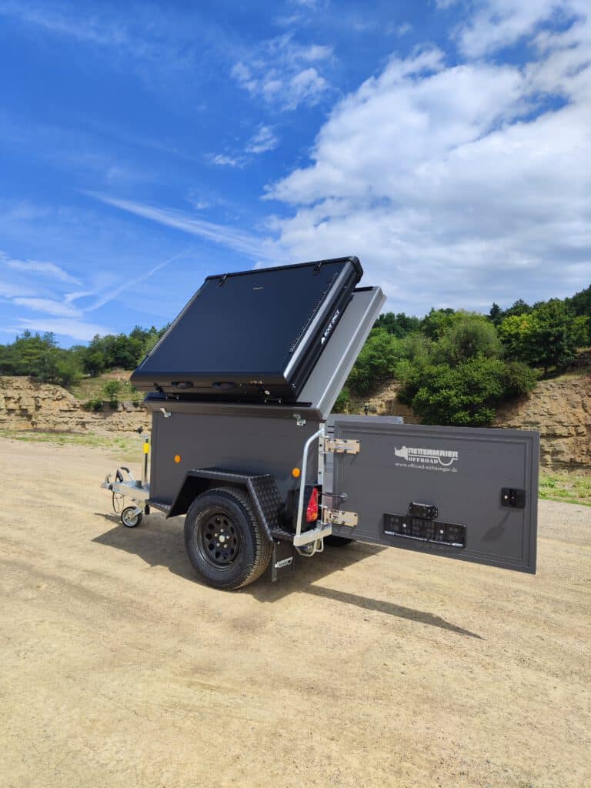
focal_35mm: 24
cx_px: 296
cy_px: 394
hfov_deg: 56.8
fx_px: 546
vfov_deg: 71.6
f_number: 1.88
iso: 50
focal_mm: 5.59
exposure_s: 1/3349
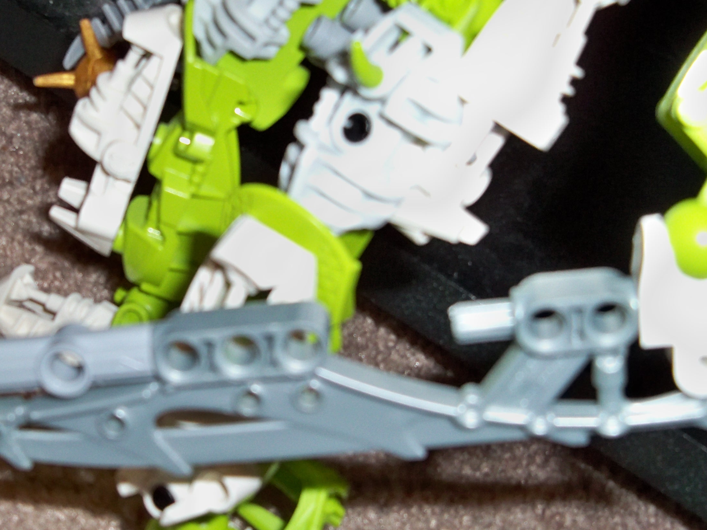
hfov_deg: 30.1
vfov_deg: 22.9
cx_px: 247
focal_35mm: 64
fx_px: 1307
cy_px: 333
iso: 200
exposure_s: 1/30
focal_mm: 6.2
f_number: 3.5
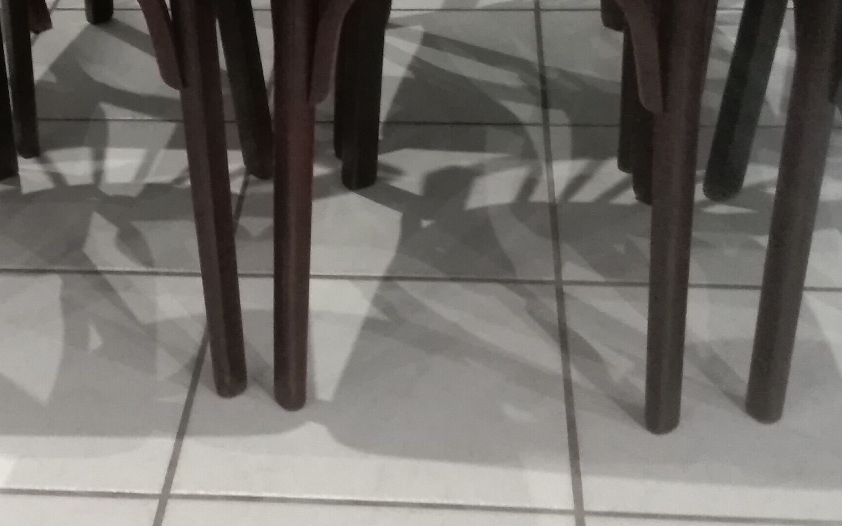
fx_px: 1537
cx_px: 277
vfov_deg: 19.4
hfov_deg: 30.4
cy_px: 174
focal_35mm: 67
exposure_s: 1/25
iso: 790
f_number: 2
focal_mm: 3.54
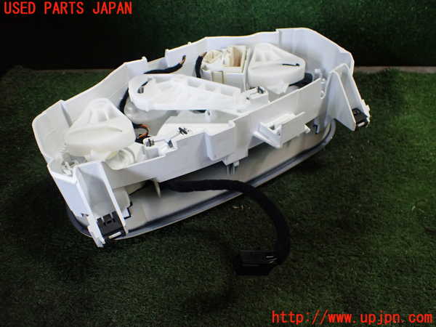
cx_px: 218
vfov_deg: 46.8
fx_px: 378
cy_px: 164
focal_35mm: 30
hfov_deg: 60.0
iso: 400
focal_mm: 5.4
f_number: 2.3
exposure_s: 1/125
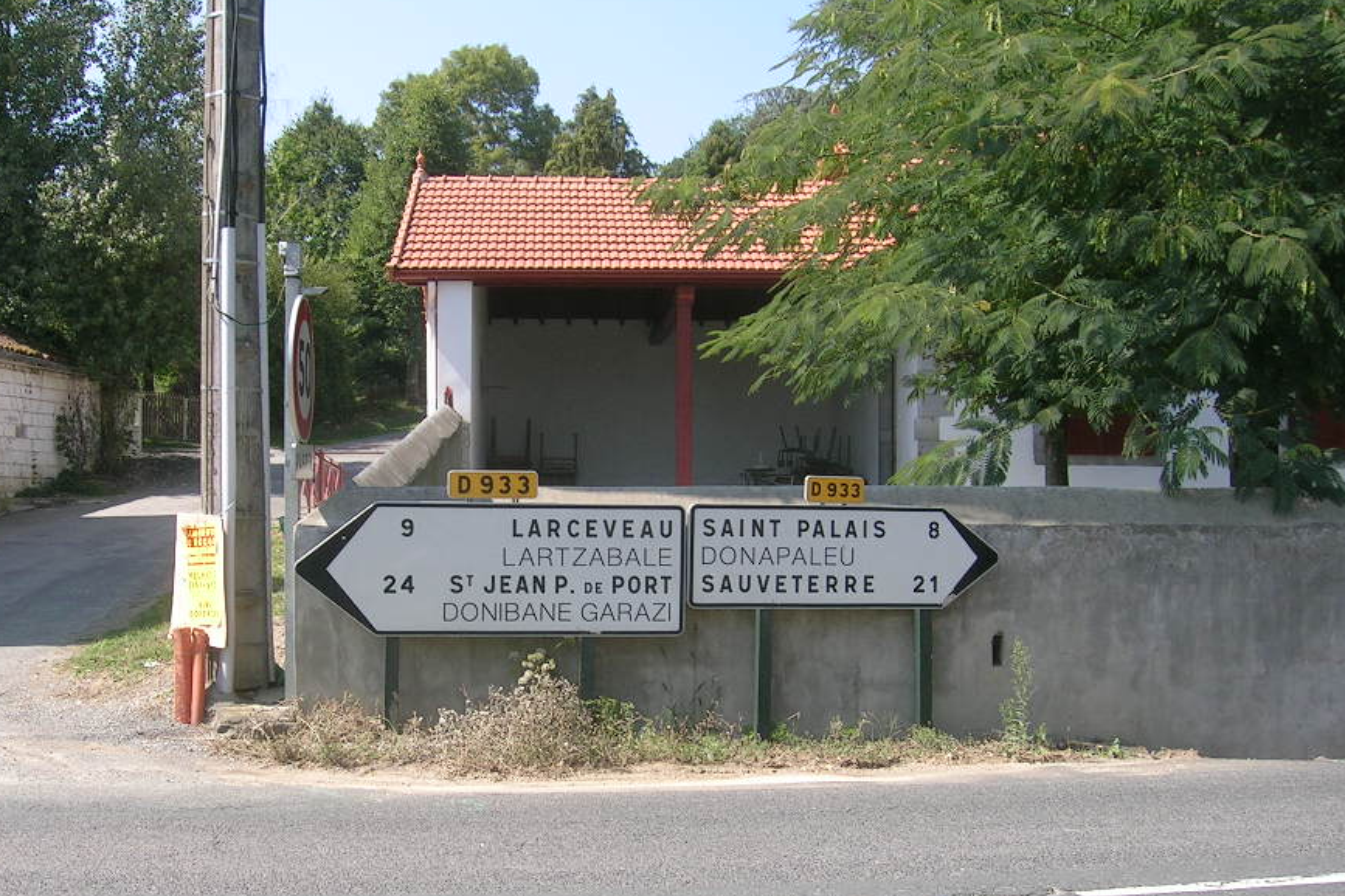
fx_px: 1606
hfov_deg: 45.3
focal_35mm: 43
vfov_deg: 31.1
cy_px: 547
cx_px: 576
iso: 50
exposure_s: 1/223
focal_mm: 5.4
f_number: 4.8
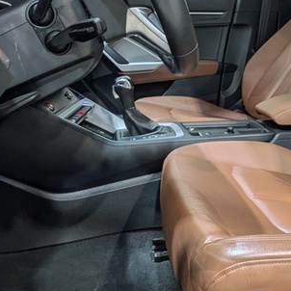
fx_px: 399
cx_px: 191
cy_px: 69
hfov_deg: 39.6
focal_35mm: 42
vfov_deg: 38.9
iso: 62
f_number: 2.2
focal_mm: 1.83
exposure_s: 1/24
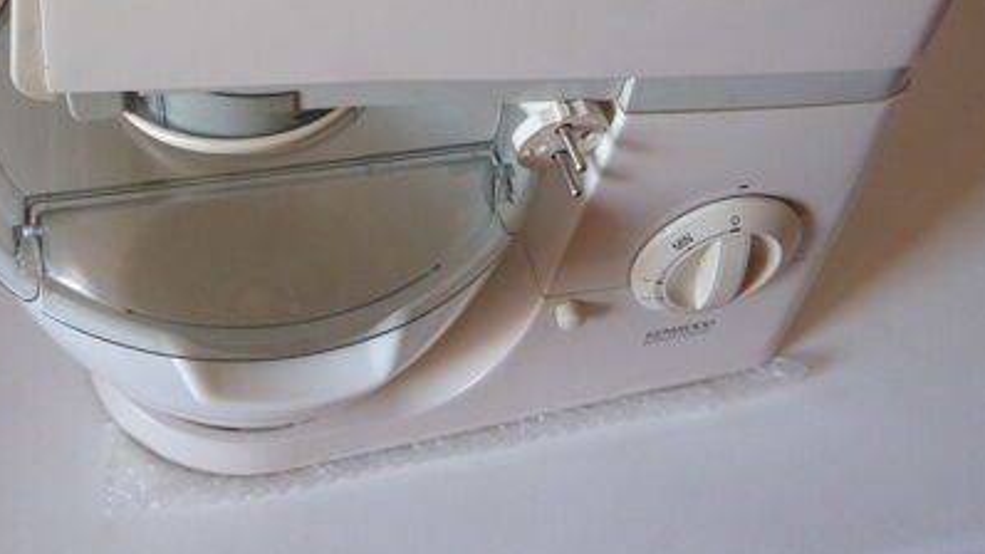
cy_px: 119
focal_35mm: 42
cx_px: 408
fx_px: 1097
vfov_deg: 27.8
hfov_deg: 48.1
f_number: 3.5
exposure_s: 1/30
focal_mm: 5.3
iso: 400
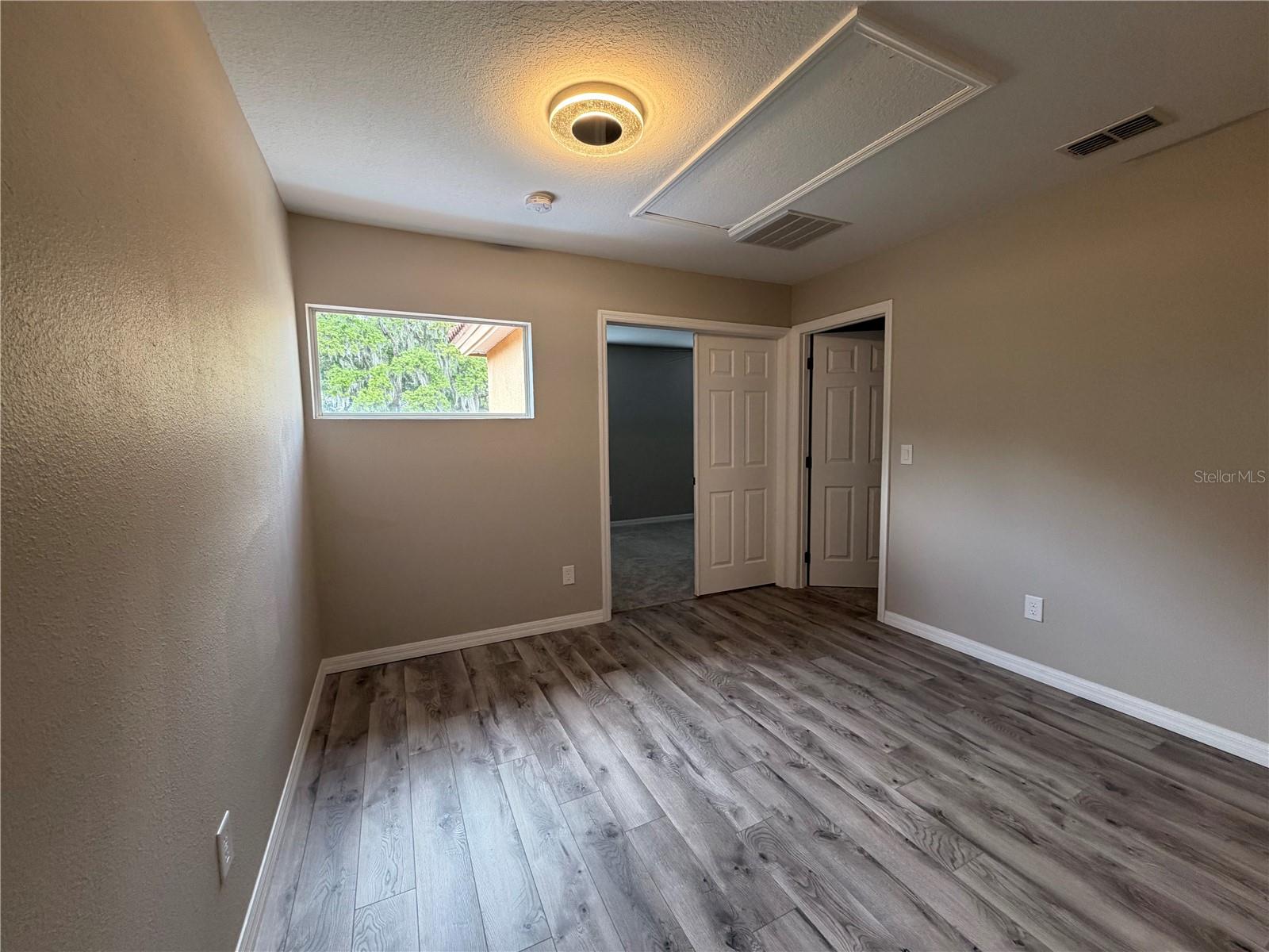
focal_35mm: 14
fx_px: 513
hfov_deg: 102.1
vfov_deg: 85.7
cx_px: 634
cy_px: 476
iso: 200
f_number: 2.2
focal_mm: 2.22
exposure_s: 1/120
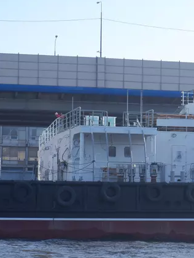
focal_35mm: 124
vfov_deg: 15.9
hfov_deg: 11.8
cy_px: 150
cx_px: 214
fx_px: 928
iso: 200
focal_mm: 45
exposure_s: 1/280
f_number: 8
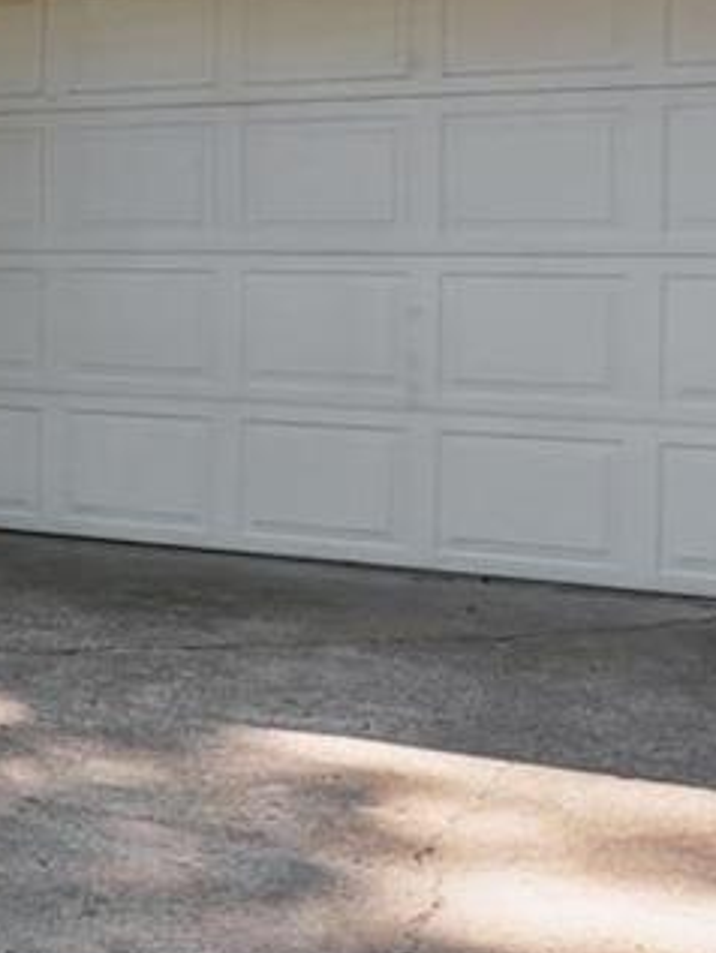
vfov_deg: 28.1
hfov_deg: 15.8
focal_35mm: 68
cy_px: 239
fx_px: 1874
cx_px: -809
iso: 100
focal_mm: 14
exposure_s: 1/40
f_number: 6.3
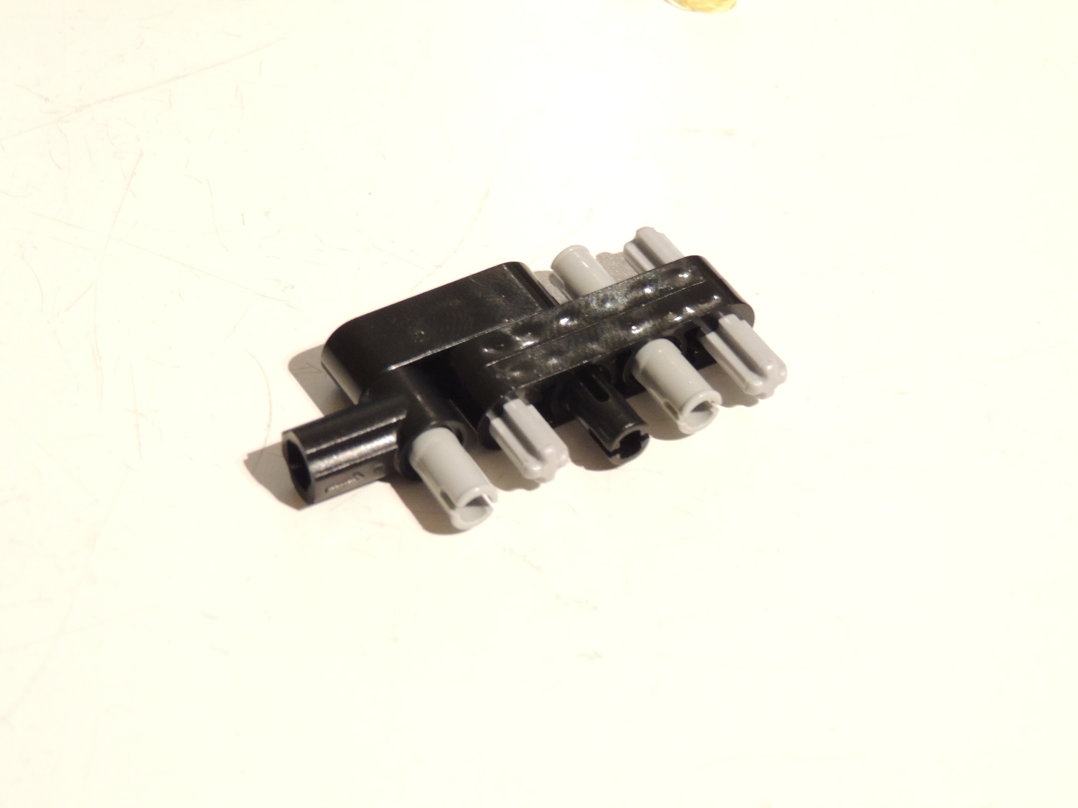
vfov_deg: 17.4
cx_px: 539
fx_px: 2647
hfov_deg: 23.0
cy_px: 404
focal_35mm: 85
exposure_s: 1/8
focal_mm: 15.1
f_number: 4
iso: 800
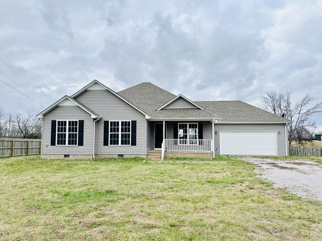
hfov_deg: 67.3
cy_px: 120
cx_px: 161
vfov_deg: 53.1
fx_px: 242
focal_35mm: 26
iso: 50
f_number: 1.5
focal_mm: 5.7
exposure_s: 1/2404
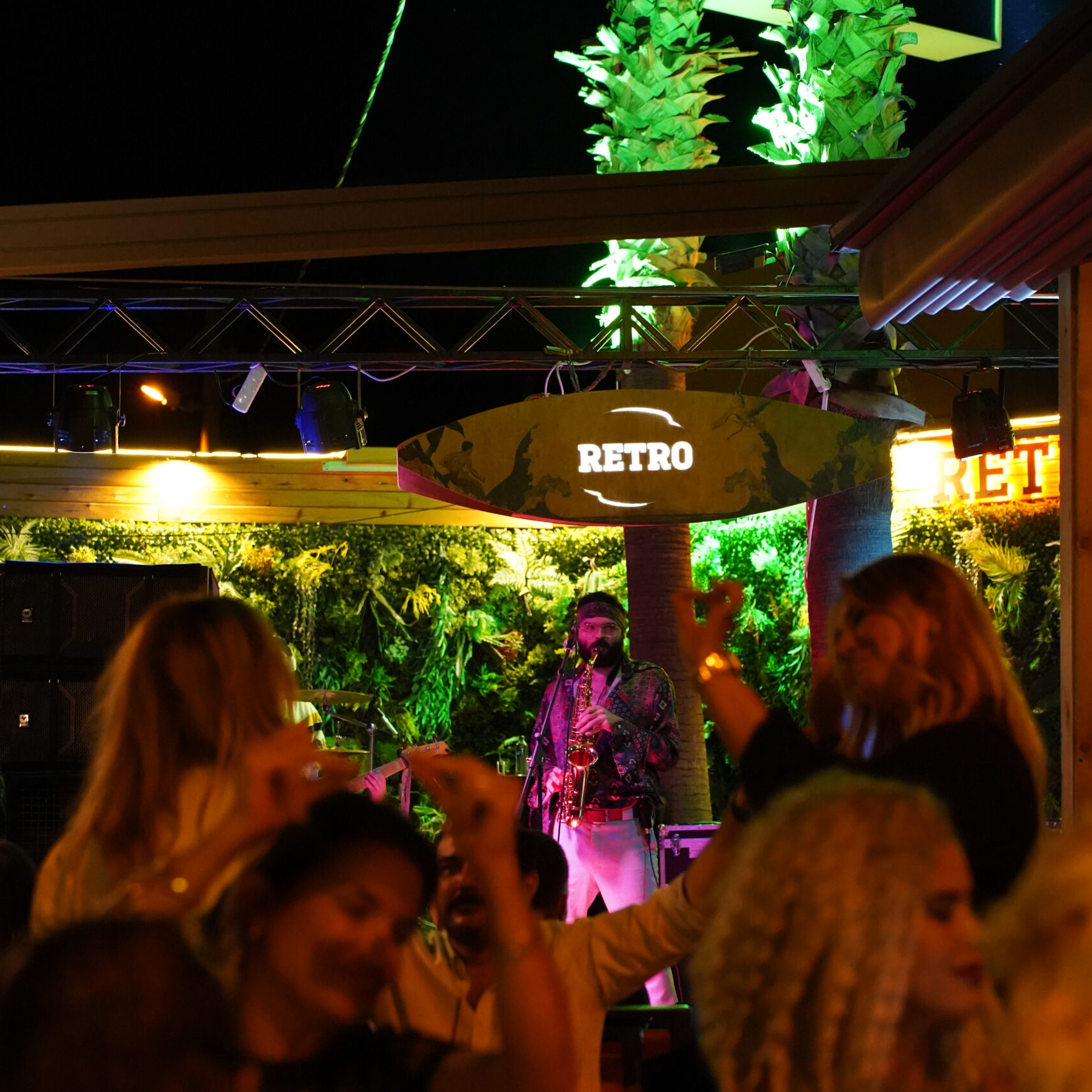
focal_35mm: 96
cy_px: 538
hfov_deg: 18.1
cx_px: 546
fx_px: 3426
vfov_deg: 18.1
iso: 8000
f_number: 3.5
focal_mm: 75
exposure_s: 1/100
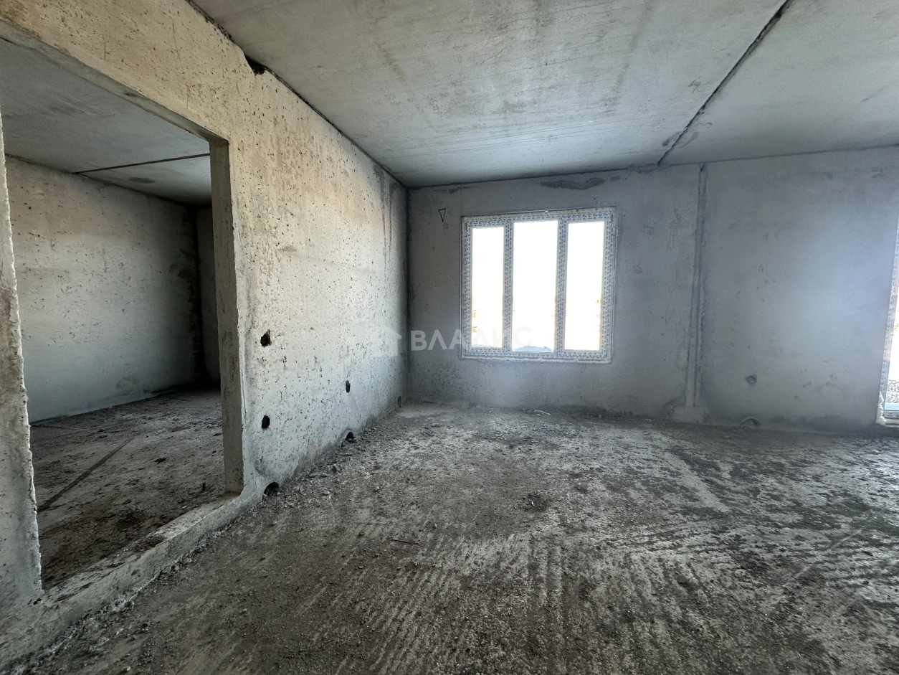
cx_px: 450
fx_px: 364
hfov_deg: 102.1
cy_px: 338
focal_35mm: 14
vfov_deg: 85.7
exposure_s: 1/99
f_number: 2.2
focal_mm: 2.22
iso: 100
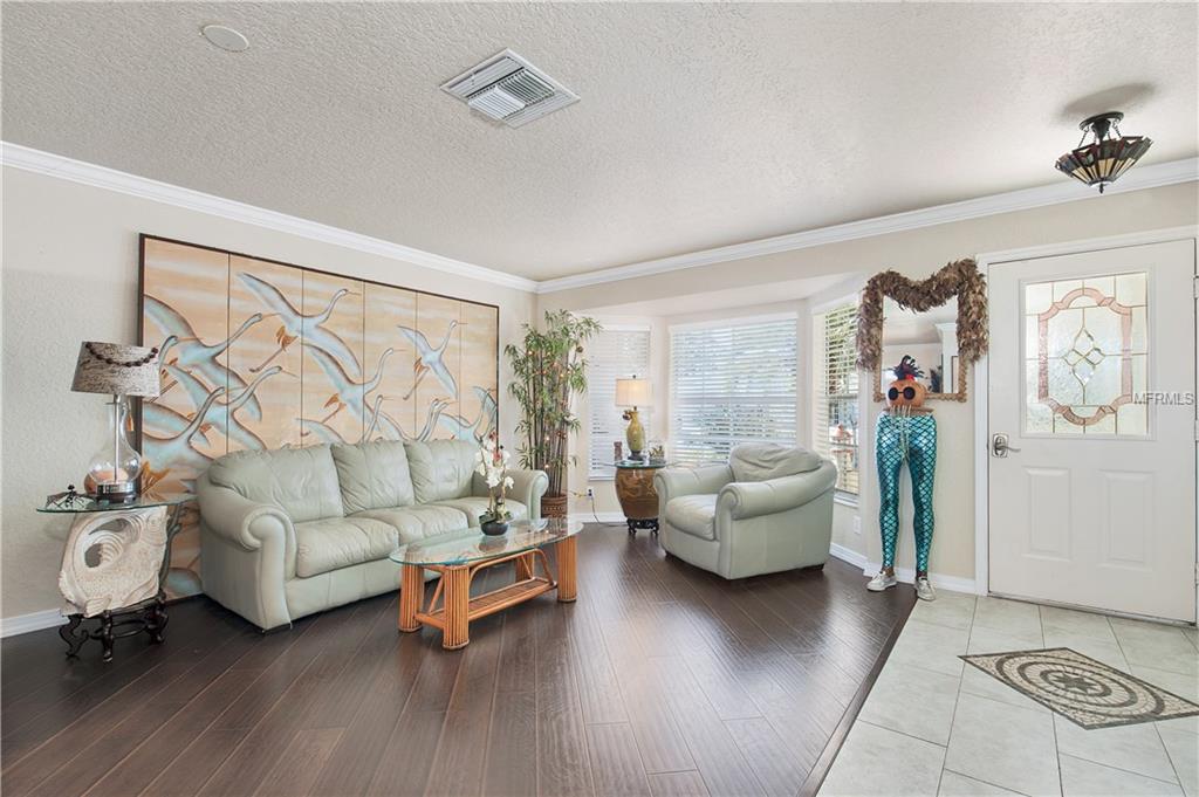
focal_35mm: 15
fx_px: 499
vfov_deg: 77.2
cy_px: 398
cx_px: 600
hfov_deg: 100.4
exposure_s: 1.6
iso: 100
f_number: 8
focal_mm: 15
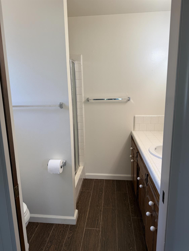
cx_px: 94
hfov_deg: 56.8
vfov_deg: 71.6
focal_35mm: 24
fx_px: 175
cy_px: 126
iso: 80
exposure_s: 1/120
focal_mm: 6.76
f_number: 1.78
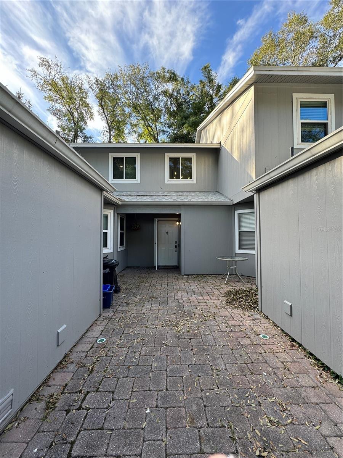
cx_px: 172
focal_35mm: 14
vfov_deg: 102.1
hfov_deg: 85.7
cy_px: 229
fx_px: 185
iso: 40
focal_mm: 2.22
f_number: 2.2
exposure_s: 1/106
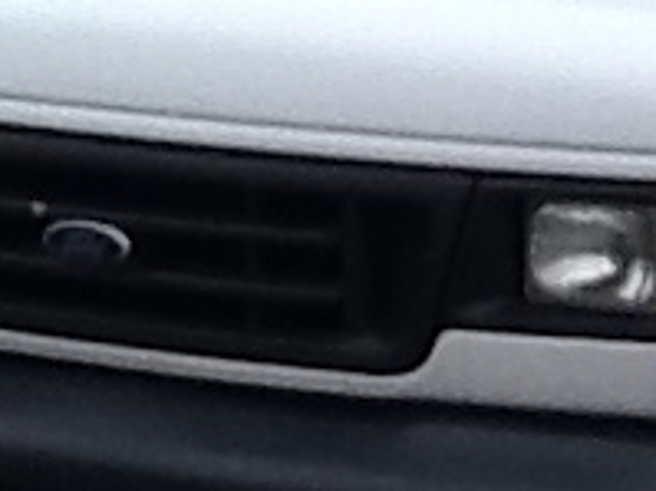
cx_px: 847
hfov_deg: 9.2
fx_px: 4015
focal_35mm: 212
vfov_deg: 6.9
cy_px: -132
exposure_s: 1/505
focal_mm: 2.03
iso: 40
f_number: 2.4
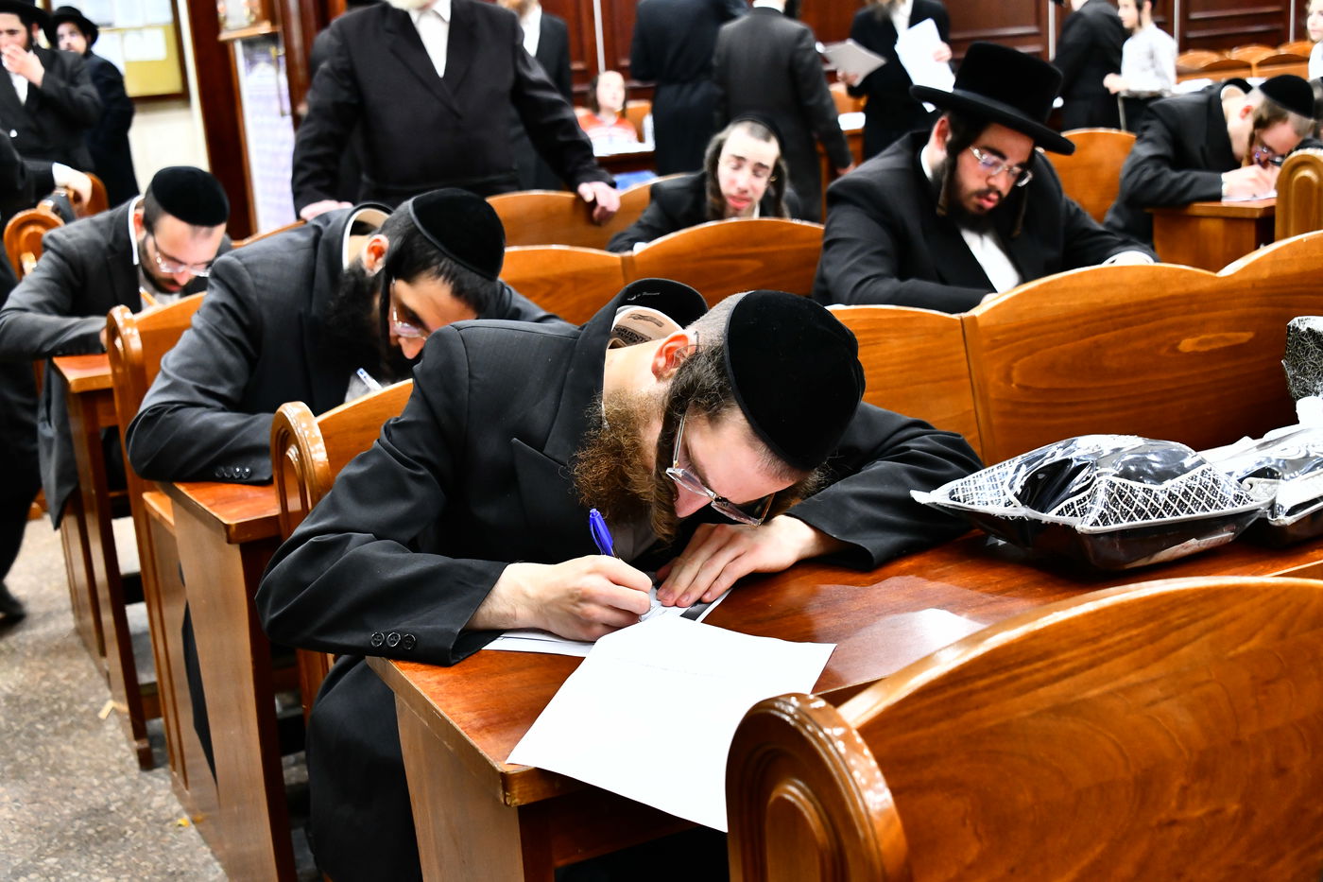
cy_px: 441
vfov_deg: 28.1
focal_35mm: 48
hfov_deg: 41.1
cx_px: 662
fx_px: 1764
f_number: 5.6
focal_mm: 48
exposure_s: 1/100
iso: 3200
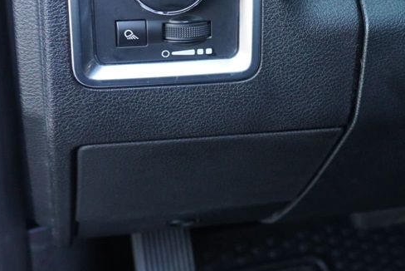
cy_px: 30
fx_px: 709
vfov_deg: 21.2
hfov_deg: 30.7
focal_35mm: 63
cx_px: 353
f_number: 4
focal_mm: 20
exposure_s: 1/160
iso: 1600
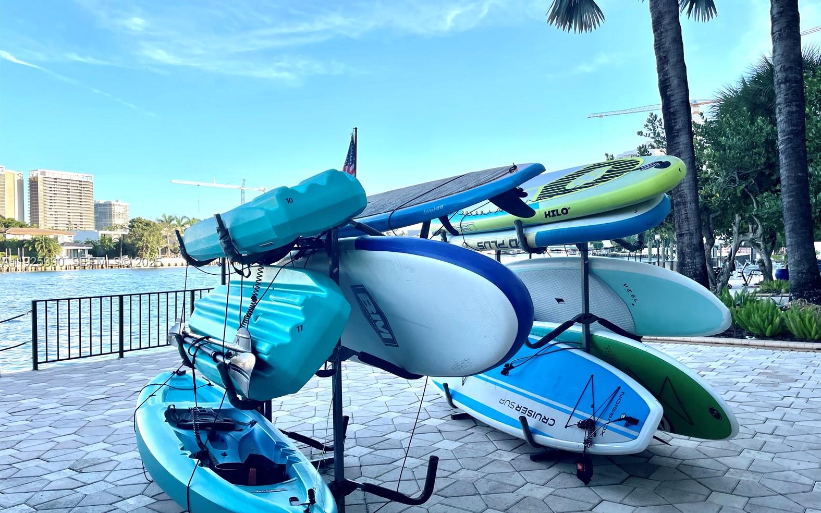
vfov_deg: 44.5
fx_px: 626
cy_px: 263
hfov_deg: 66.5
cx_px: 416
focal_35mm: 28
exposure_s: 1/1276
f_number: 1.6
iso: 32
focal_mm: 4.2
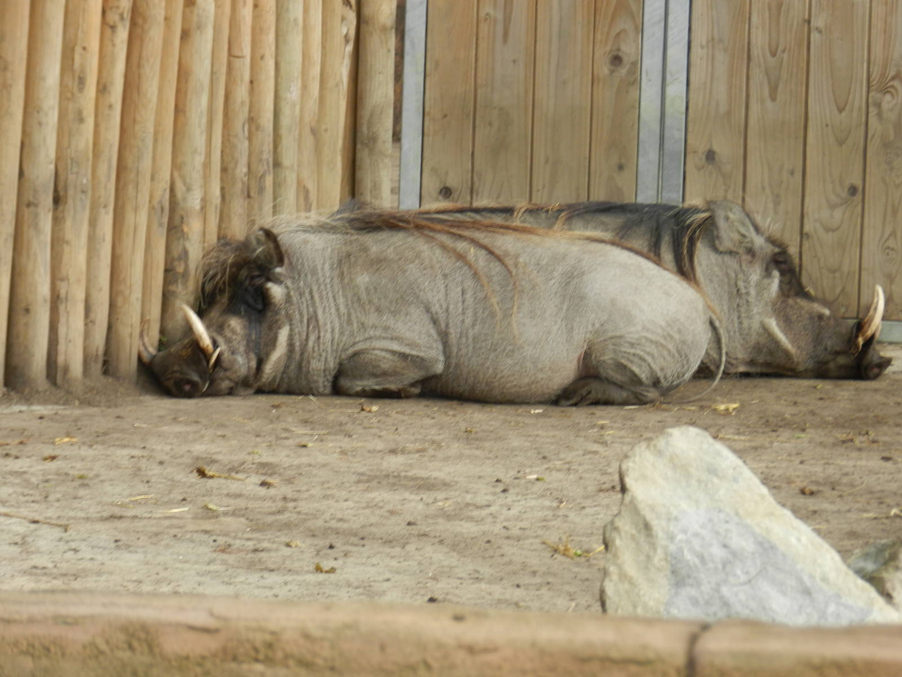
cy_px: 338
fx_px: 8052
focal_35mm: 309
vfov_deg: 4.8
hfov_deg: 6.4
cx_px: 451
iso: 160
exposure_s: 1/160
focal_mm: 55
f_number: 5.4
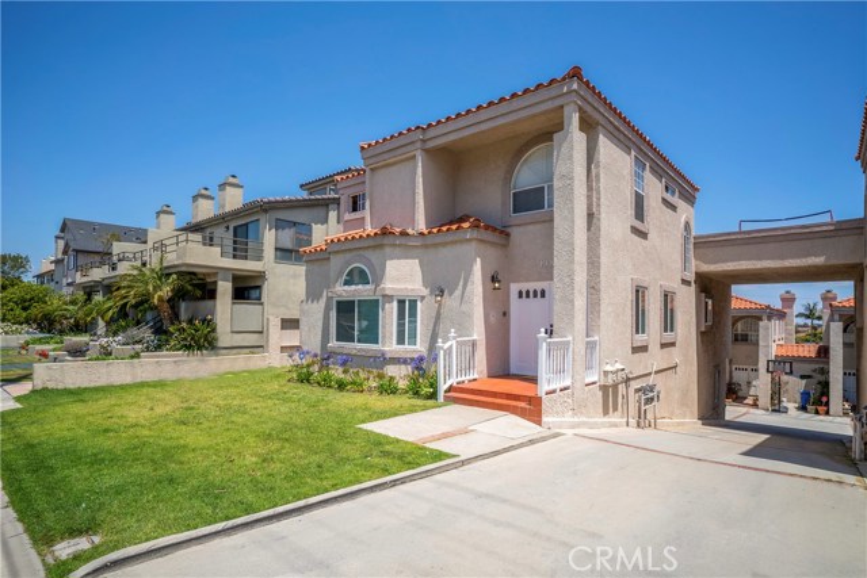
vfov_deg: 67.4
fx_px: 434
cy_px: 289
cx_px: 434
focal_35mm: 18
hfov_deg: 90.0
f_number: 14
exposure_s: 1/640
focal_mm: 18
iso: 125
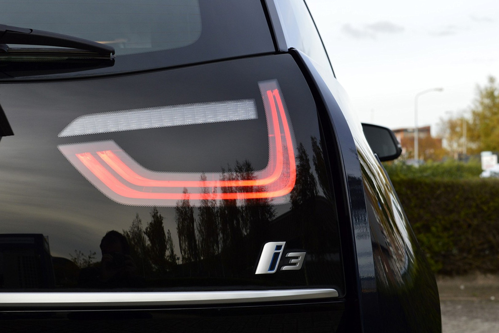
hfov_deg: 26.0
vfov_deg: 17.5
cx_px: 250
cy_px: 166
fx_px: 1081
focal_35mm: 78
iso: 400
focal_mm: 52
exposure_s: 1/200
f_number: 10
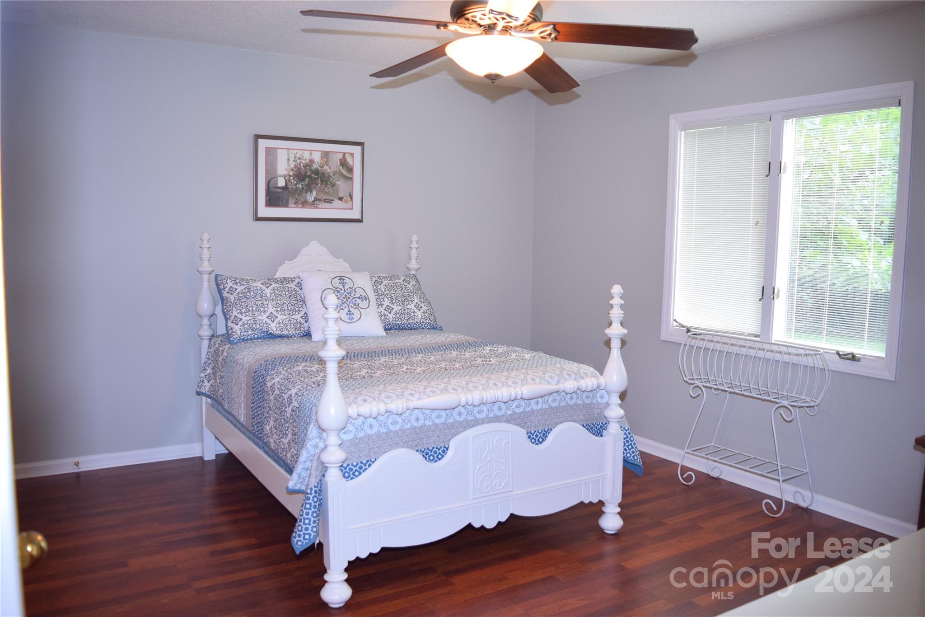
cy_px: 308
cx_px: 462
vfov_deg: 47.9
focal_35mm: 27
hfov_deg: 67.4
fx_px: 694
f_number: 4
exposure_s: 1/60
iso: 720
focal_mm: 18
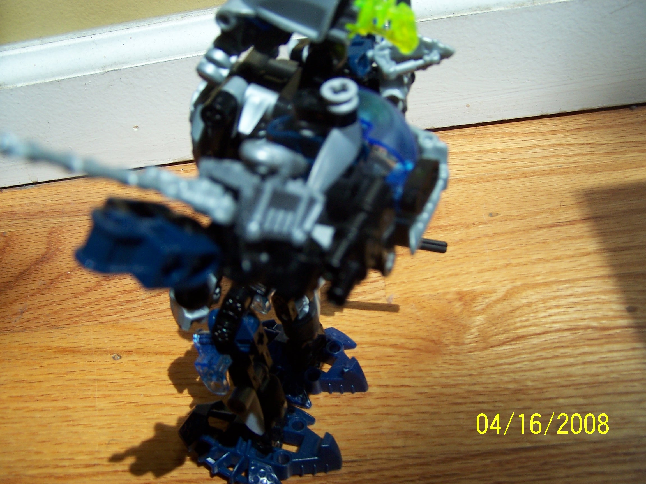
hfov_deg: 49.0
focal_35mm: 38
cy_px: 242
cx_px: 323
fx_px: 709
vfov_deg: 37.7
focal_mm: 6.3
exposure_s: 1/350
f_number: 2.8
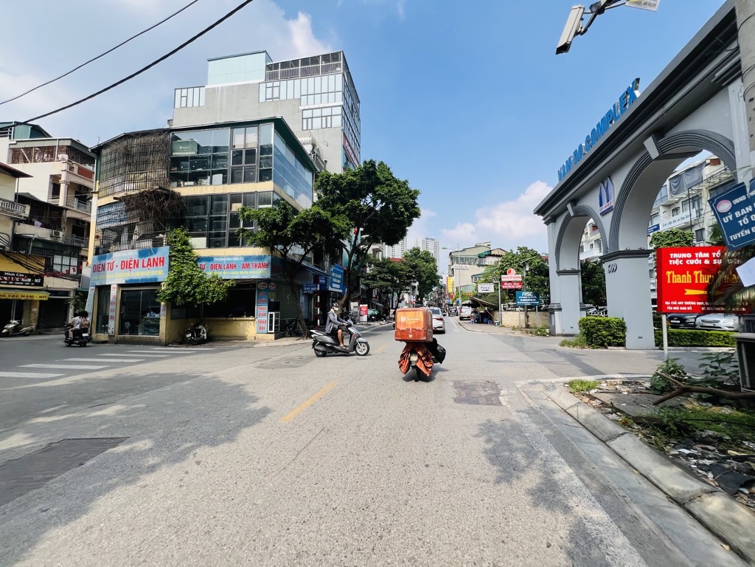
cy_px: 284
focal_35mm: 13
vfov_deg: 89.9
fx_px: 284
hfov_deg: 106.2
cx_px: 378
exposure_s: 1/896
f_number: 1.8
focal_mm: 1.57
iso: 32
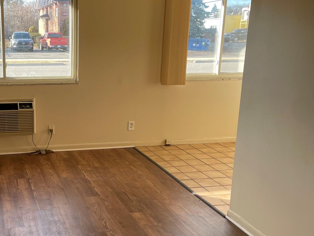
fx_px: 399
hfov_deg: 41.3
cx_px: 68
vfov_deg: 32.9
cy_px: 129
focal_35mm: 44
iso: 32
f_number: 1.6
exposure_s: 1/165
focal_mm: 4.2
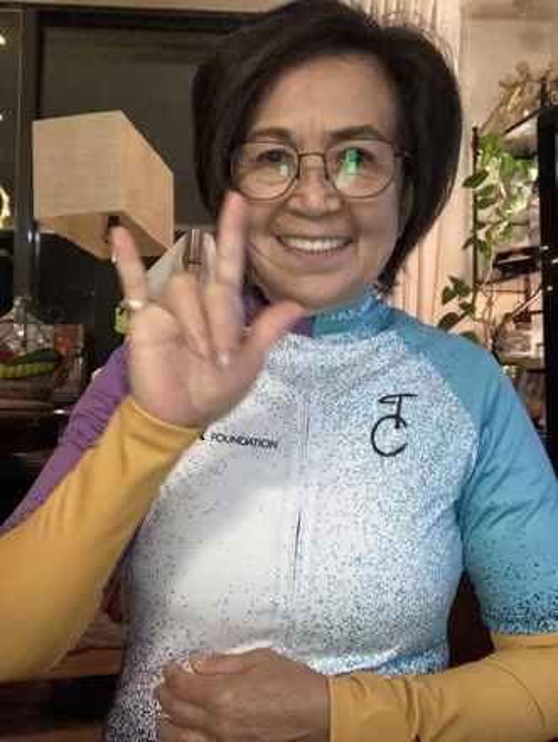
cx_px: 279
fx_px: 686
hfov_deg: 44.2
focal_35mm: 32
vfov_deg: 56.8
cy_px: 371
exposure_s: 1/34
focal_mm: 2.87
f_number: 2.2
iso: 640
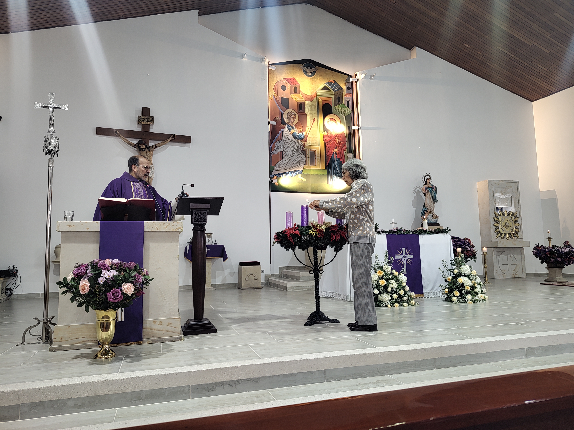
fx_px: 381
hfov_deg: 73.9
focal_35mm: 23
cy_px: 215
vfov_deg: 58.9
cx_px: 287
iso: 316
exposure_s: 1/60
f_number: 1.8
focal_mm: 5.56
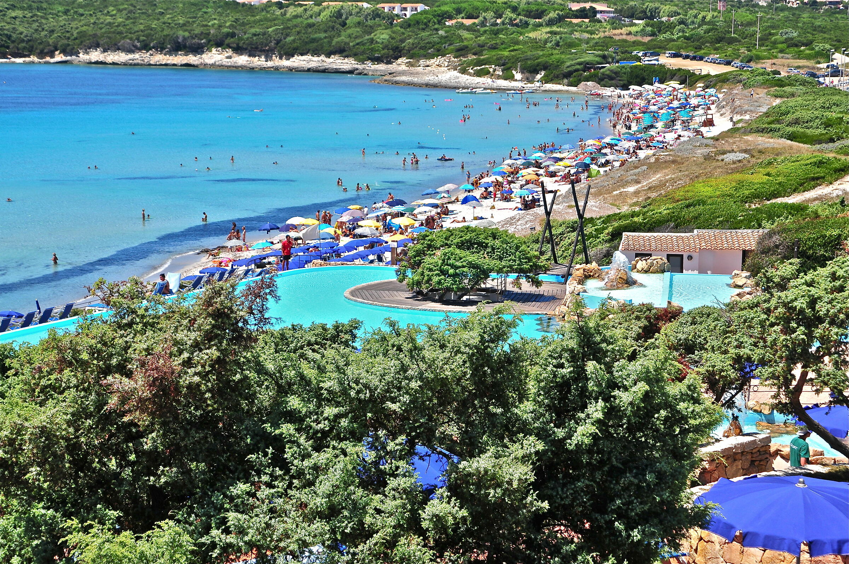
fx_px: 1696
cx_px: 424
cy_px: 282
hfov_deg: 28.1
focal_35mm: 72
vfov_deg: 18.9
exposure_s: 1/320
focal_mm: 48
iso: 200
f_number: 9
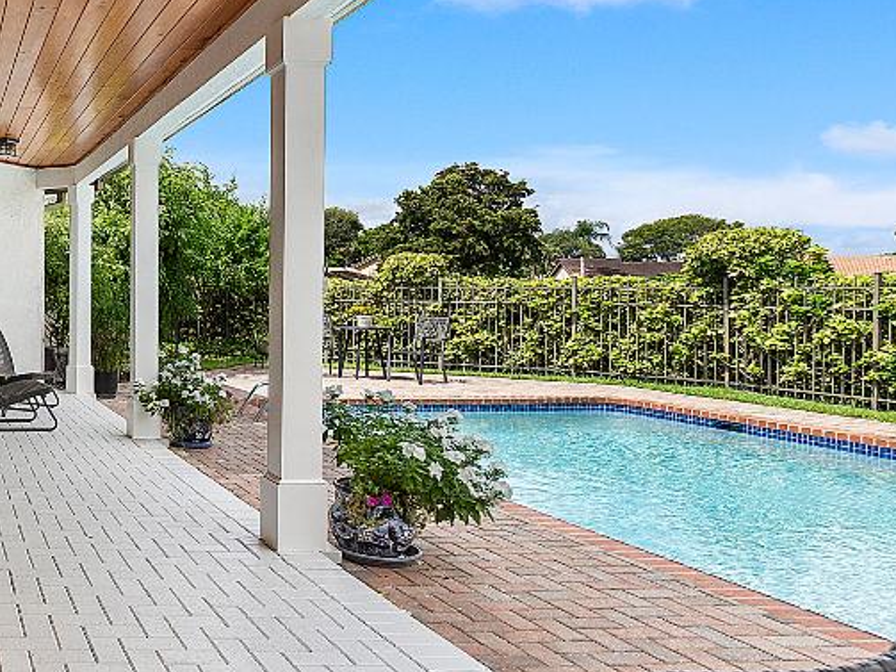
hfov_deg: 46.2
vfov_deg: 42.9
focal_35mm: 33
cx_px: -4
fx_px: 854
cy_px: 305
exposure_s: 1/320
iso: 200
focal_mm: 10
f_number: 9
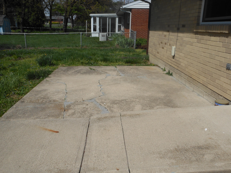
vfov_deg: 42.9
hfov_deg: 55.4
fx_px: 220
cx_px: 116
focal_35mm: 33
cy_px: 86
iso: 80
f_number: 4
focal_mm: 5.9
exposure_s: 1/1250
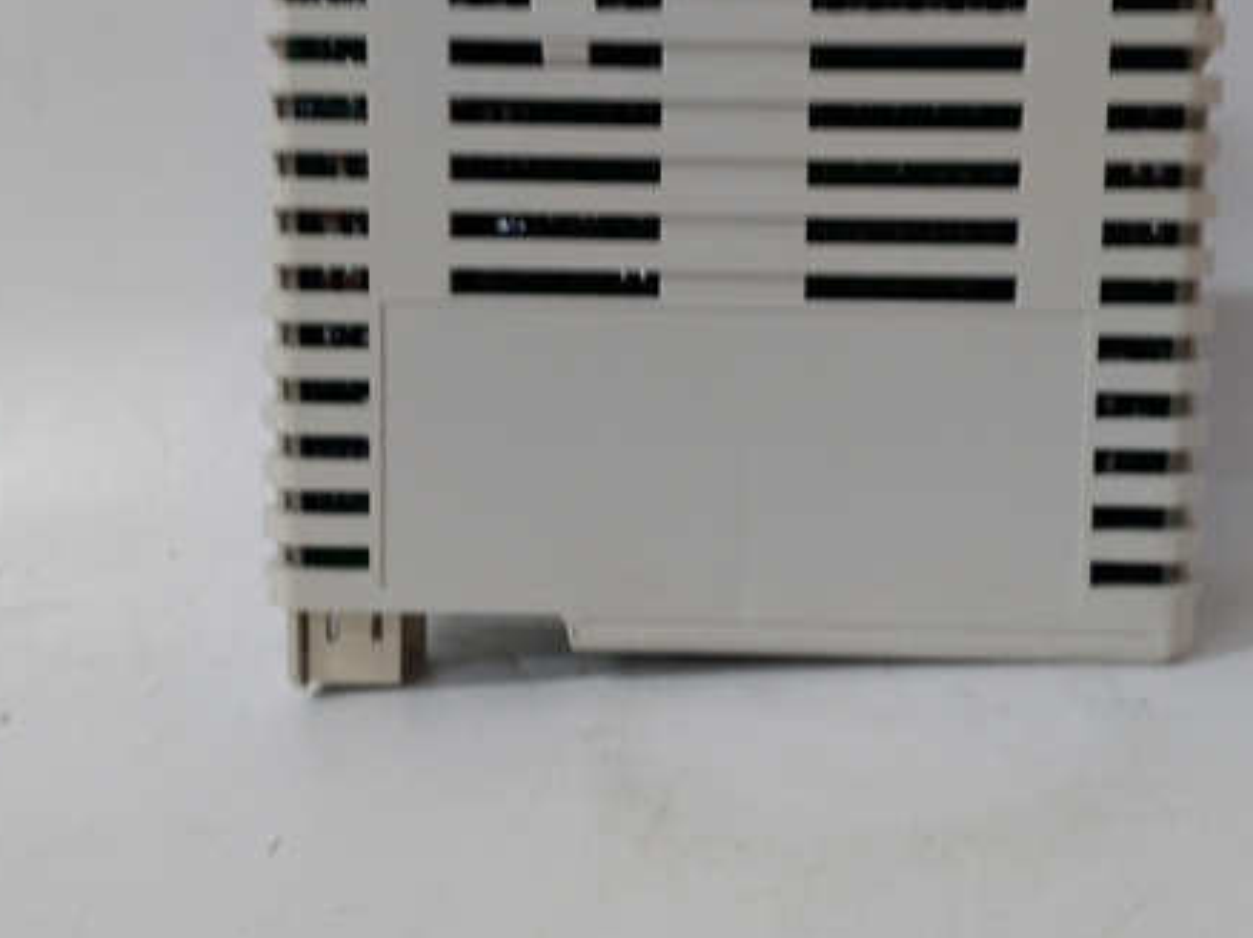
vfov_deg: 38.2
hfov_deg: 50.0
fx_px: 1339
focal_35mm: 37
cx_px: 724
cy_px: 312
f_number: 2
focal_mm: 3.79
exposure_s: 1/30
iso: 280
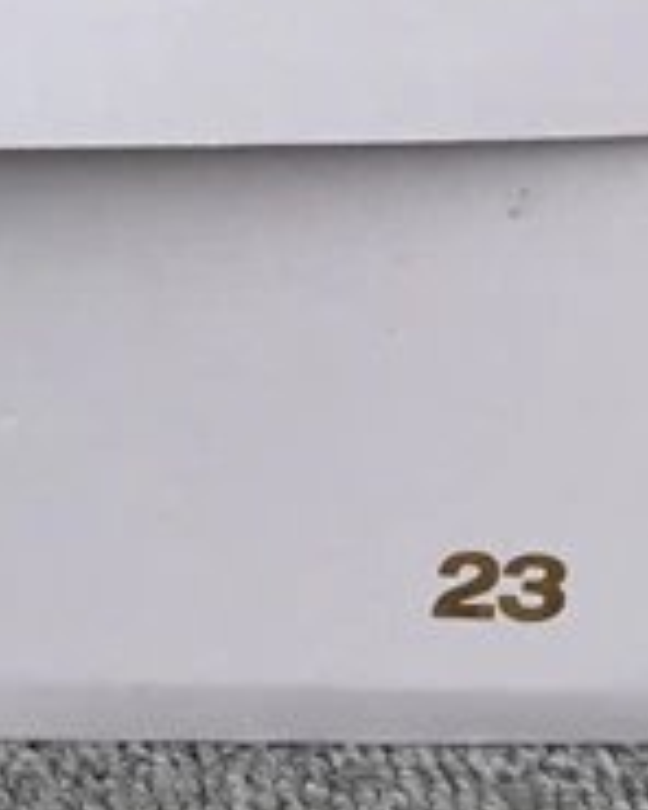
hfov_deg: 10.1
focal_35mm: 147
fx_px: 3524
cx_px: -429
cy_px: -646
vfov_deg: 12.1
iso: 25
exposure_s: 1/208
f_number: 2.4
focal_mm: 3.3
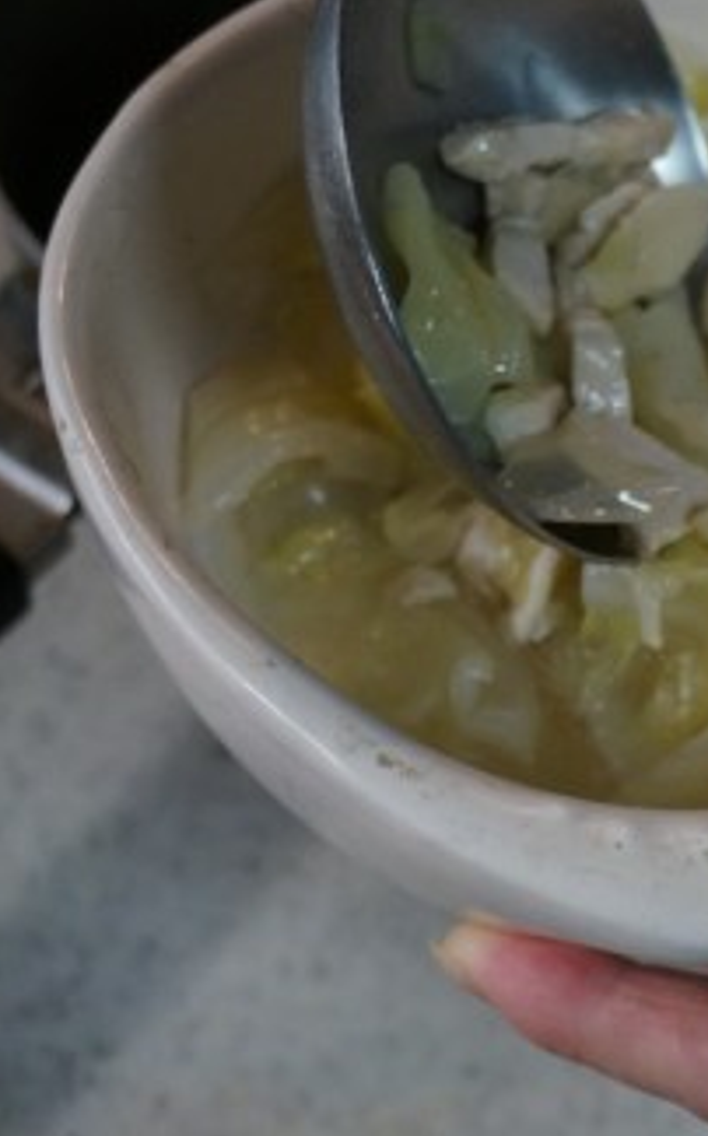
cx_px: 789
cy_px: 568
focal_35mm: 78
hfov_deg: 16.2
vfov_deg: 26.6
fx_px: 2406
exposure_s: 1/160
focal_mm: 33
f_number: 5
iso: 1600
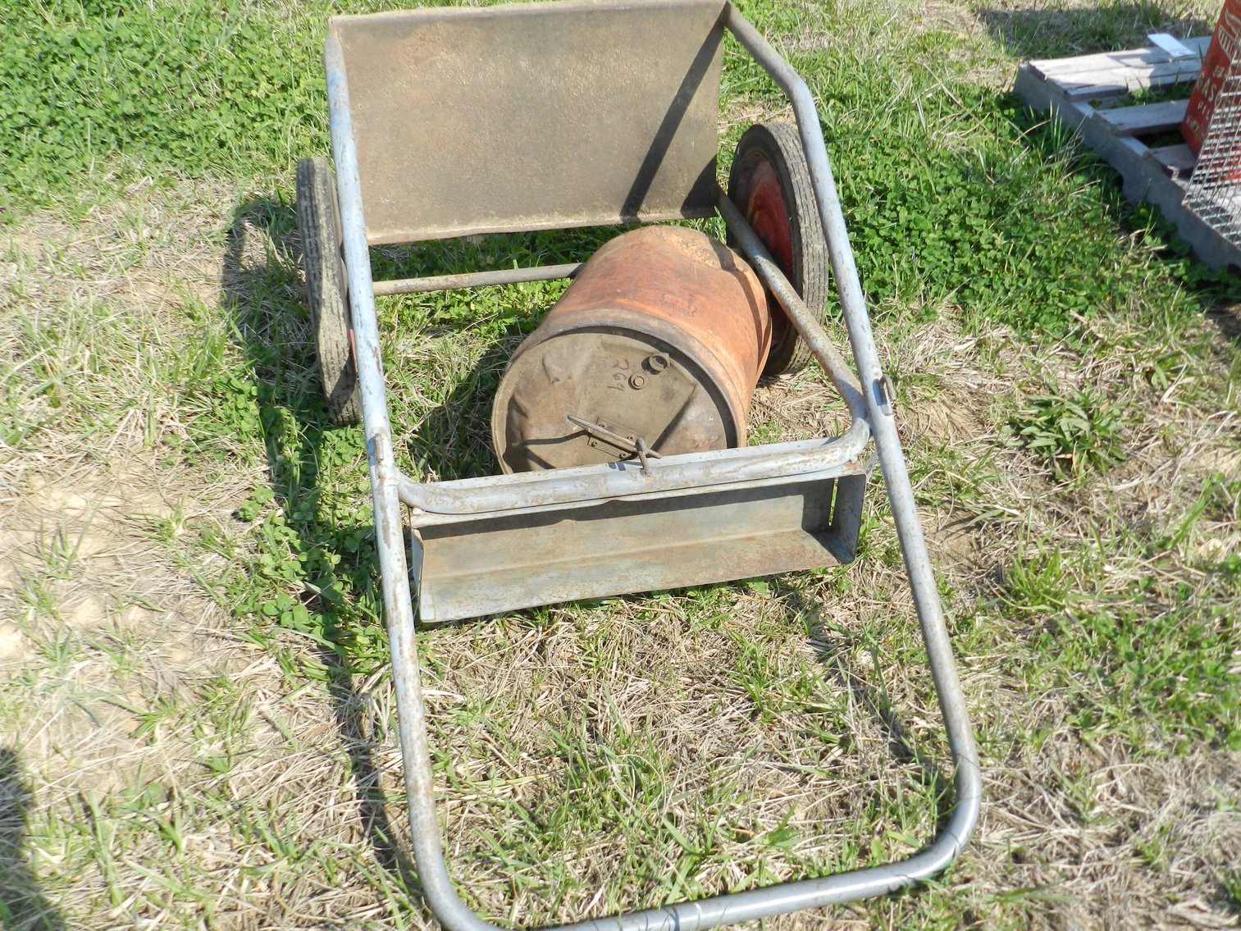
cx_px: 620
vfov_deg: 44.2
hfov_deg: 56.8
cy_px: 466
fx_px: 1147
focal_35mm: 32
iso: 160
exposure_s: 1/800
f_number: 3.7
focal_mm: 5.6
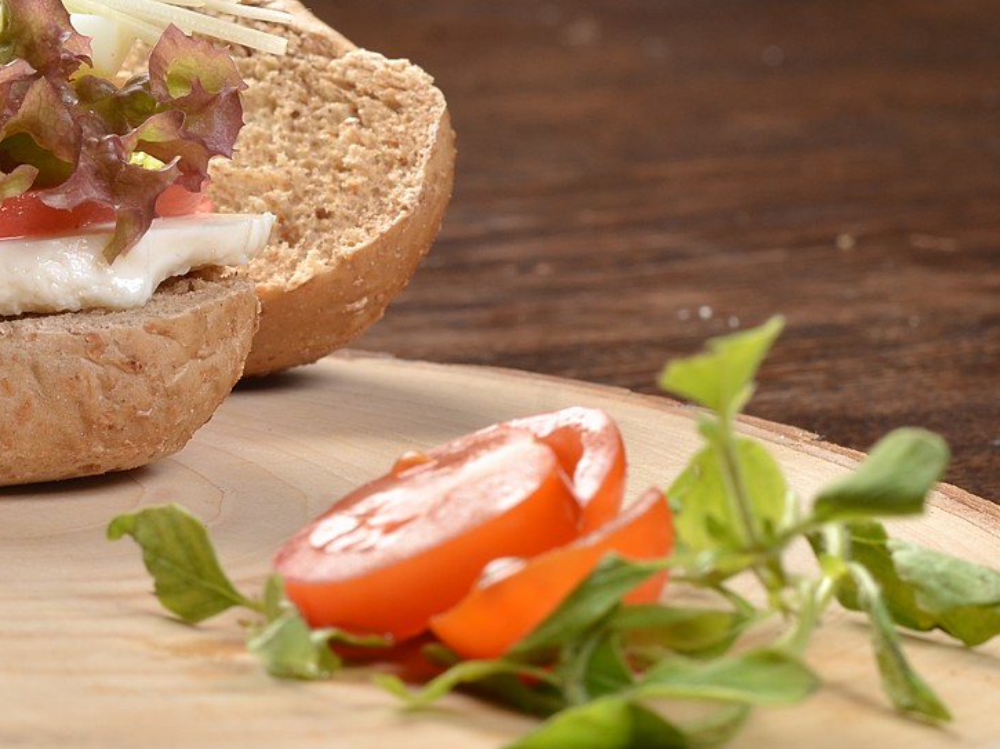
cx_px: 8
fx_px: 4678
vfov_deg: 9.1
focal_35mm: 162
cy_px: 259
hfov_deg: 12.1
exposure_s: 1/160
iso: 100
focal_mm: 50
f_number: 11
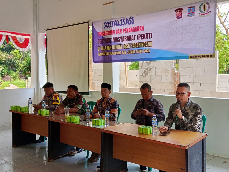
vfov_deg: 37.7
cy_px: 86
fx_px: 251
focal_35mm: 38
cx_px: 114
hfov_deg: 49.0
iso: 64
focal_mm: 3.98
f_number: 1.8
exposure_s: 1/100
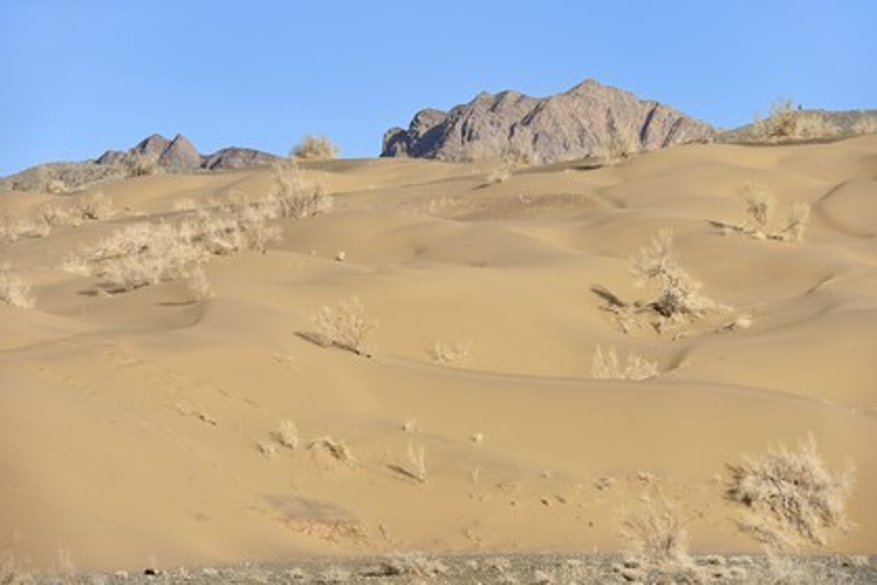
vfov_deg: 6.9
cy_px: 292
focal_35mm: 200
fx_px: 4872
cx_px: 438
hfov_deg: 10.3
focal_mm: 200
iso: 200
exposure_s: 1/400
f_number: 10
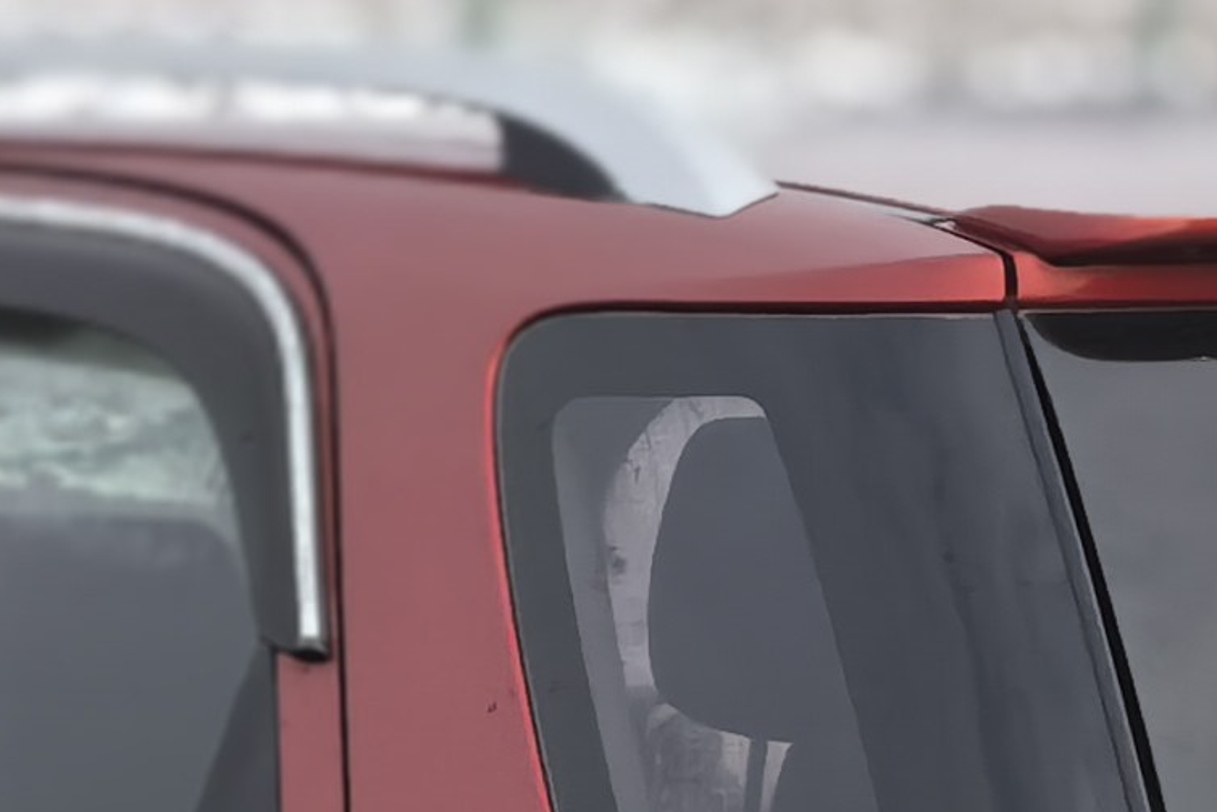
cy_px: 772
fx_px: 10312
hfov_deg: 6.8
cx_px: 781
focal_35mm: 305
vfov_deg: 4.5
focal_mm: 5.35
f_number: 1.8
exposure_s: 1/1792
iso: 50
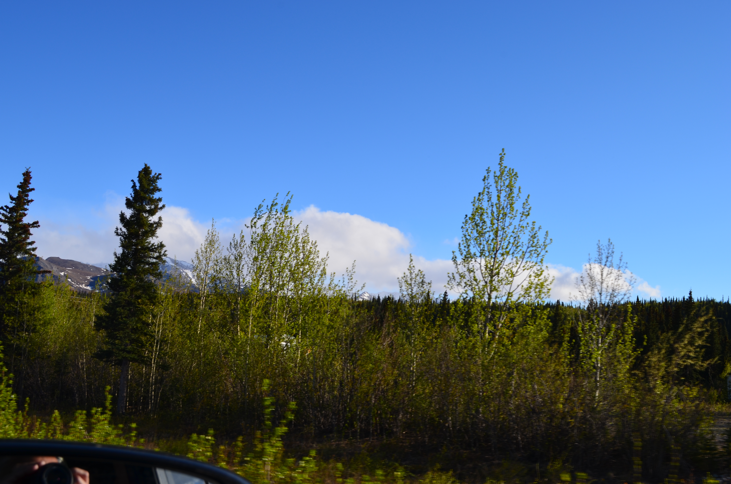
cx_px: 366
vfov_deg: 34.1
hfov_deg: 49.6
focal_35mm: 39
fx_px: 790
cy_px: 242
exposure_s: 1/160
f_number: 11
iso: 100
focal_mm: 26
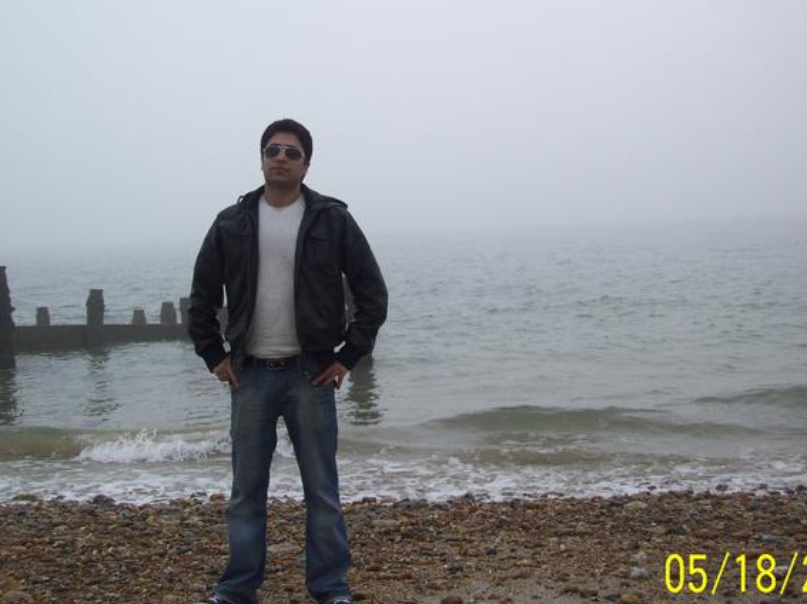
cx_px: 377
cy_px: 251
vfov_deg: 30.2
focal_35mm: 48
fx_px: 1119
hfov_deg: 39.7
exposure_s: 1/320
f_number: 2.9
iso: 80
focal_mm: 5.7
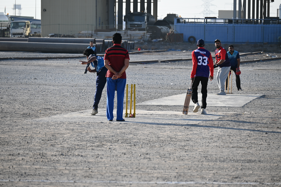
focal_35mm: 240
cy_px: 94
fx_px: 1873
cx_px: 140
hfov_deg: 8.6
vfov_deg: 5.7
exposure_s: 1/500
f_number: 5.6
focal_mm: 160
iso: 140
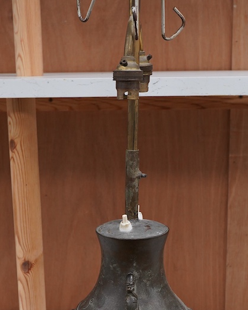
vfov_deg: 25.4
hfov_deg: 21.0
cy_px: 265
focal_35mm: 73
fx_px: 670
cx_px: 130
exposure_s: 1/125
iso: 1250
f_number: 9
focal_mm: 30
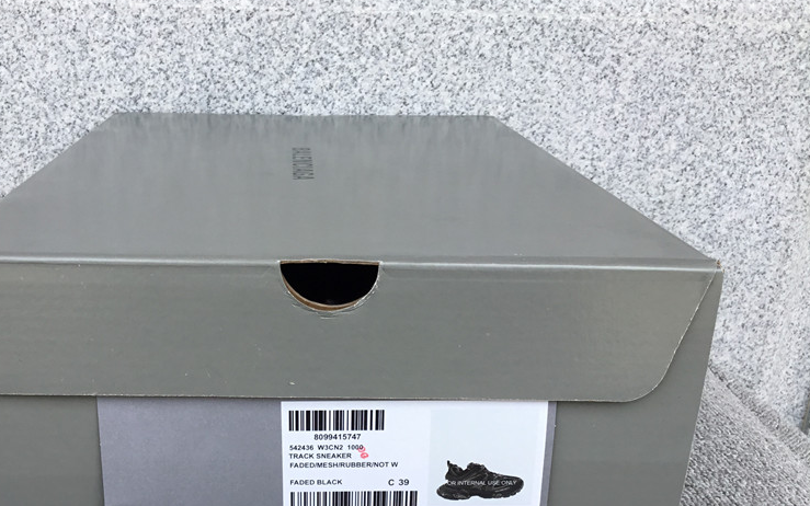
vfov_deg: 31.6
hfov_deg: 48.9
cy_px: 353
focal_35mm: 40
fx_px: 883
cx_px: 319
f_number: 2.4
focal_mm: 3.3
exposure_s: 1/242
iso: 25
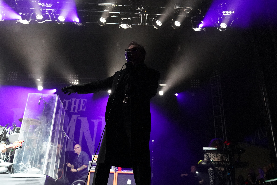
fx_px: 246
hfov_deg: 58.7
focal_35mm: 32
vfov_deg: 41.1
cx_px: 136
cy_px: 96
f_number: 4
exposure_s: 1/160
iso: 12800
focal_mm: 30
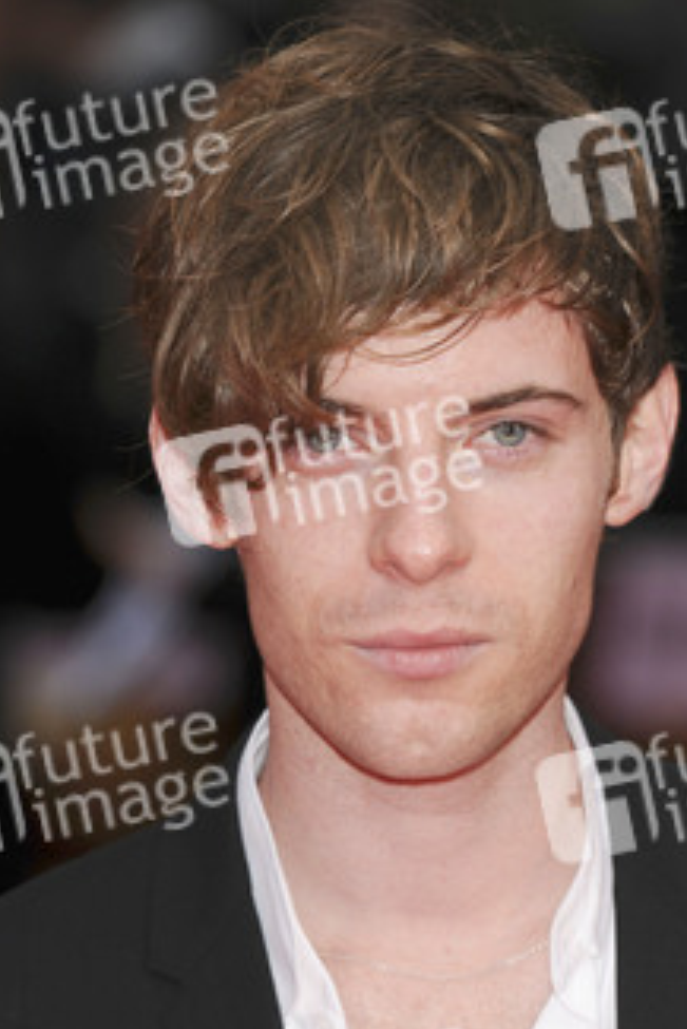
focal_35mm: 268
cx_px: 413
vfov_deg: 7.7
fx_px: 7652
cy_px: 630
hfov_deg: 5.1
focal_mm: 145
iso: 200
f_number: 5
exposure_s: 1/160
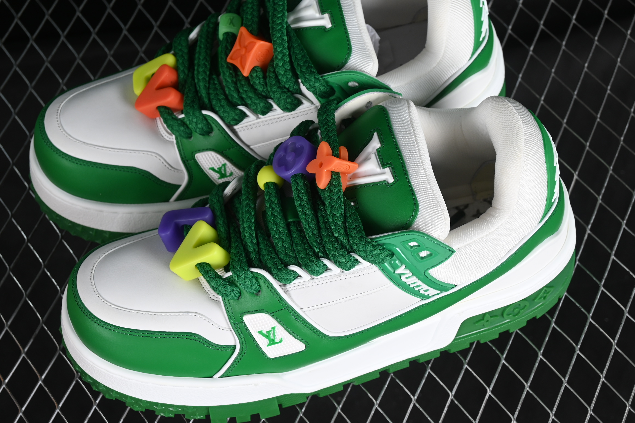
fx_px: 1534
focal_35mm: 87
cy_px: 179
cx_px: 317
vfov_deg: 15.7
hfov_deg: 23.4
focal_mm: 48
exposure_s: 1/60
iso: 160
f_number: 7.1
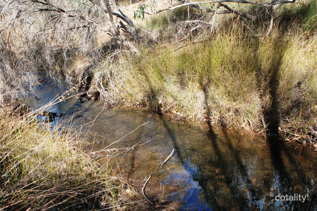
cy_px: 106
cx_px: 158
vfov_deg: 34.1
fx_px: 343
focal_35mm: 39
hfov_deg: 49.6
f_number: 11
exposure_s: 1/500
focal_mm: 26
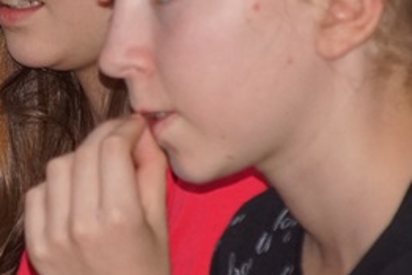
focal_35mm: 1146
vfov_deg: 1.2
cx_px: 41
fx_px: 13122
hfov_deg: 1.8
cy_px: 182
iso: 1250
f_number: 6.3
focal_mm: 200
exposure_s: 1/60
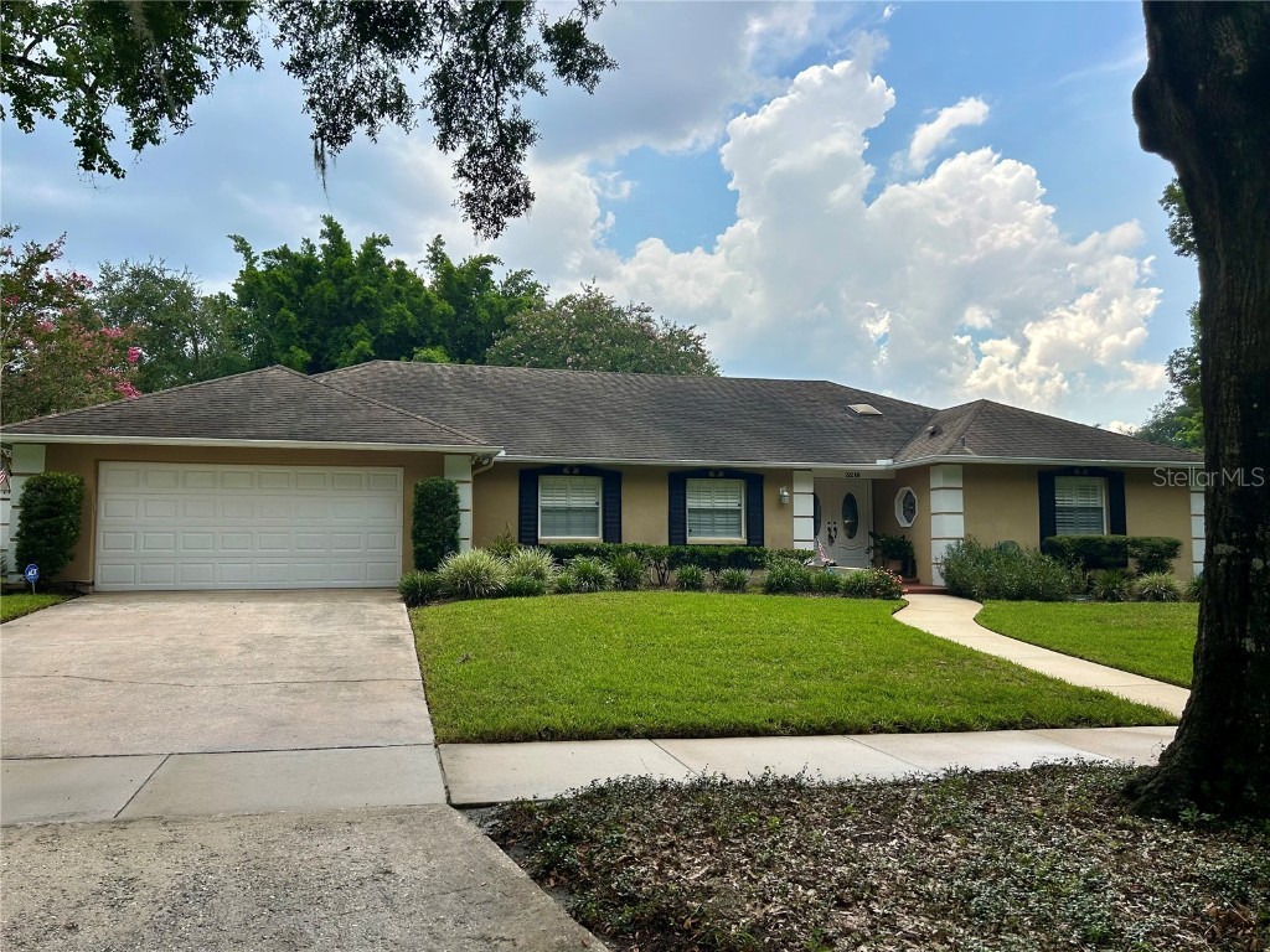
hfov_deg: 67.3
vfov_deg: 53.1
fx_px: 954
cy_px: 476
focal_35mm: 26
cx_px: 635
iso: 50
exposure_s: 1/1645
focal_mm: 5.7
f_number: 1.5
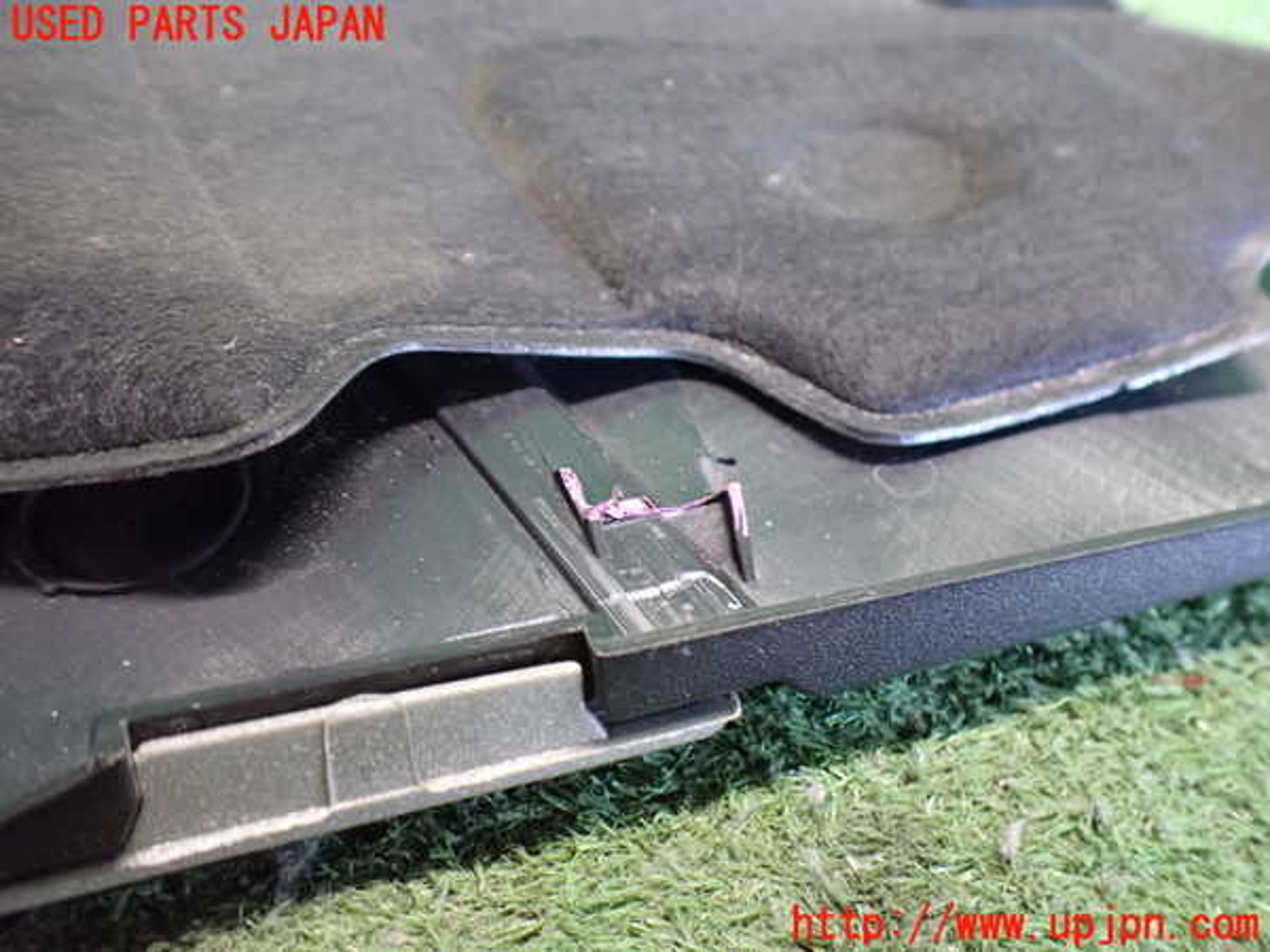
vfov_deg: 46.8
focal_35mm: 30
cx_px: 635
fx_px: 1101
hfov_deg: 60.0
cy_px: 476
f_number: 2.3
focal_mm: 5.4
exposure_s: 1/30
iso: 1250
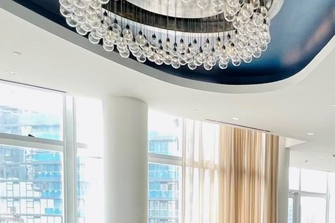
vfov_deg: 26.2
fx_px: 418
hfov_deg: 40.0
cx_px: 309
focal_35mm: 45
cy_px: 275
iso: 200
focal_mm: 1.57
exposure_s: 1/99
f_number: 1.8
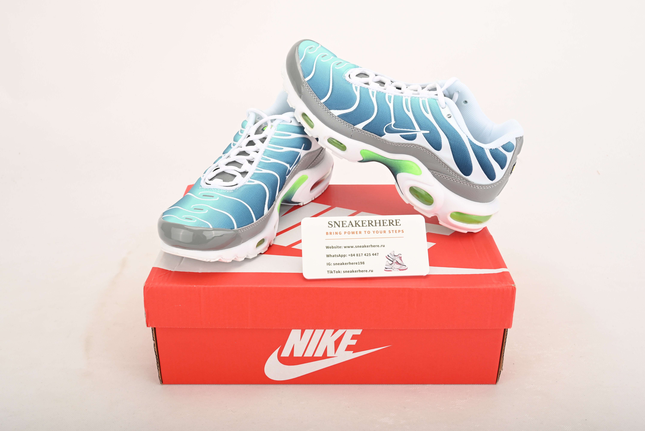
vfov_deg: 36.0
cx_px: 322
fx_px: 663
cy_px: 216
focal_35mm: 37
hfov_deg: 51.9
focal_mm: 37
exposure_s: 1/200
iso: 100
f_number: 11
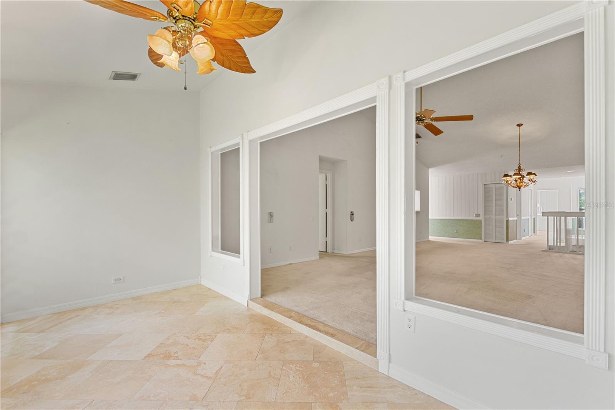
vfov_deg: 77.3
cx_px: 308
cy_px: 205
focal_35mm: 15
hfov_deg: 100.4
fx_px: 256
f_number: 4.5
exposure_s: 1/6
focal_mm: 10
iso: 400
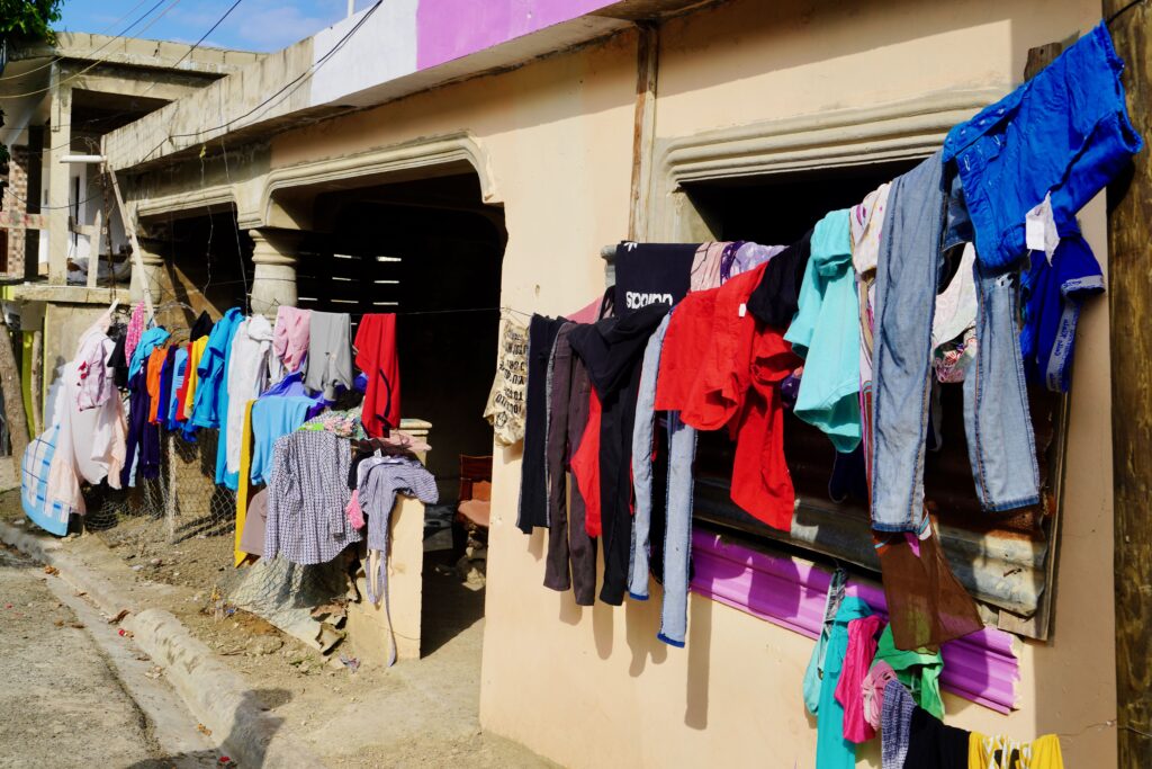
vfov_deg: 35.1
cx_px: 576
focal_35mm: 38
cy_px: 384
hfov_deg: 50.7
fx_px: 1216
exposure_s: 1/160
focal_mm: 38
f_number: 10
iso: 100
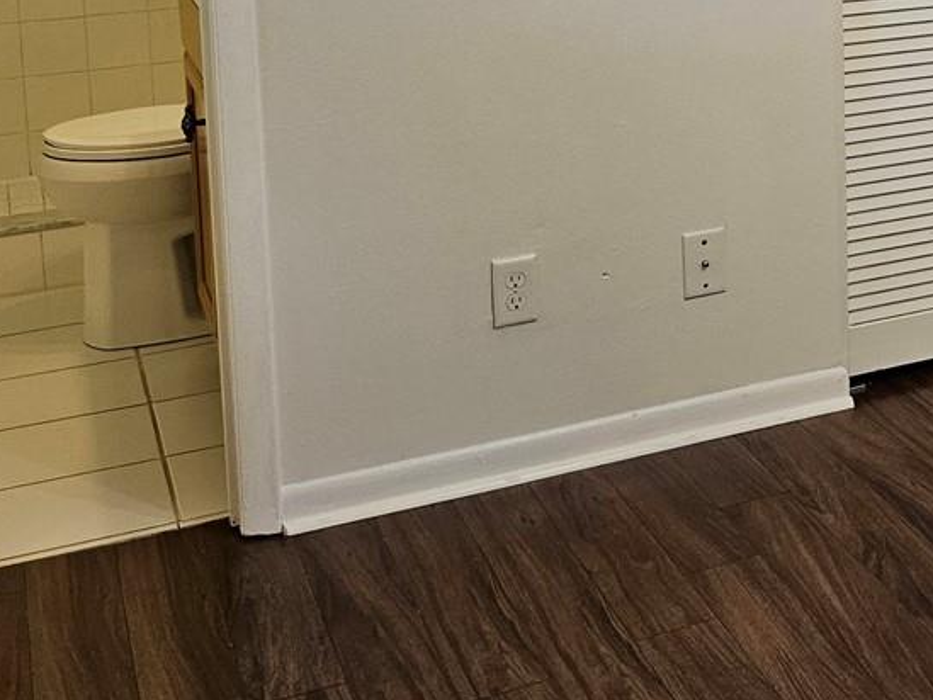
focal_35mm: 67
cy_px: -124
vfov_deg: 20.6
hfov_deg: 26.0
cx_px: 1103
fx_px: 1806
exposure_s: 1/120
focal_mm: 5.4
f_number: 1.8
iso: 160
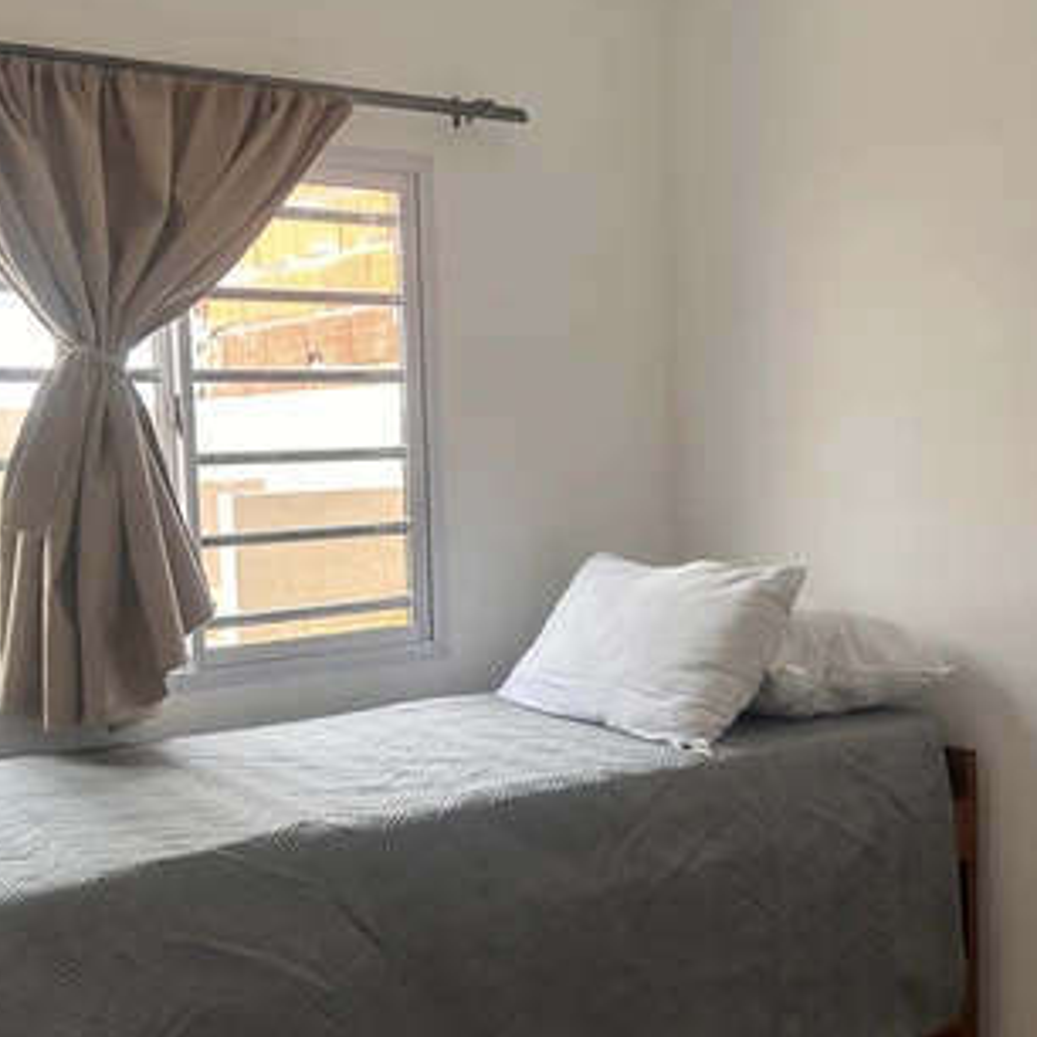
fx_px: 1118
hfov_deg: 49.7
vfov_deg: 49.7
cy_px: 542
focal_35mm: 33
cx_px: 502
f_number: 1.5
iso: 40
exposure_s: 1/121
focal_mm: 5.7
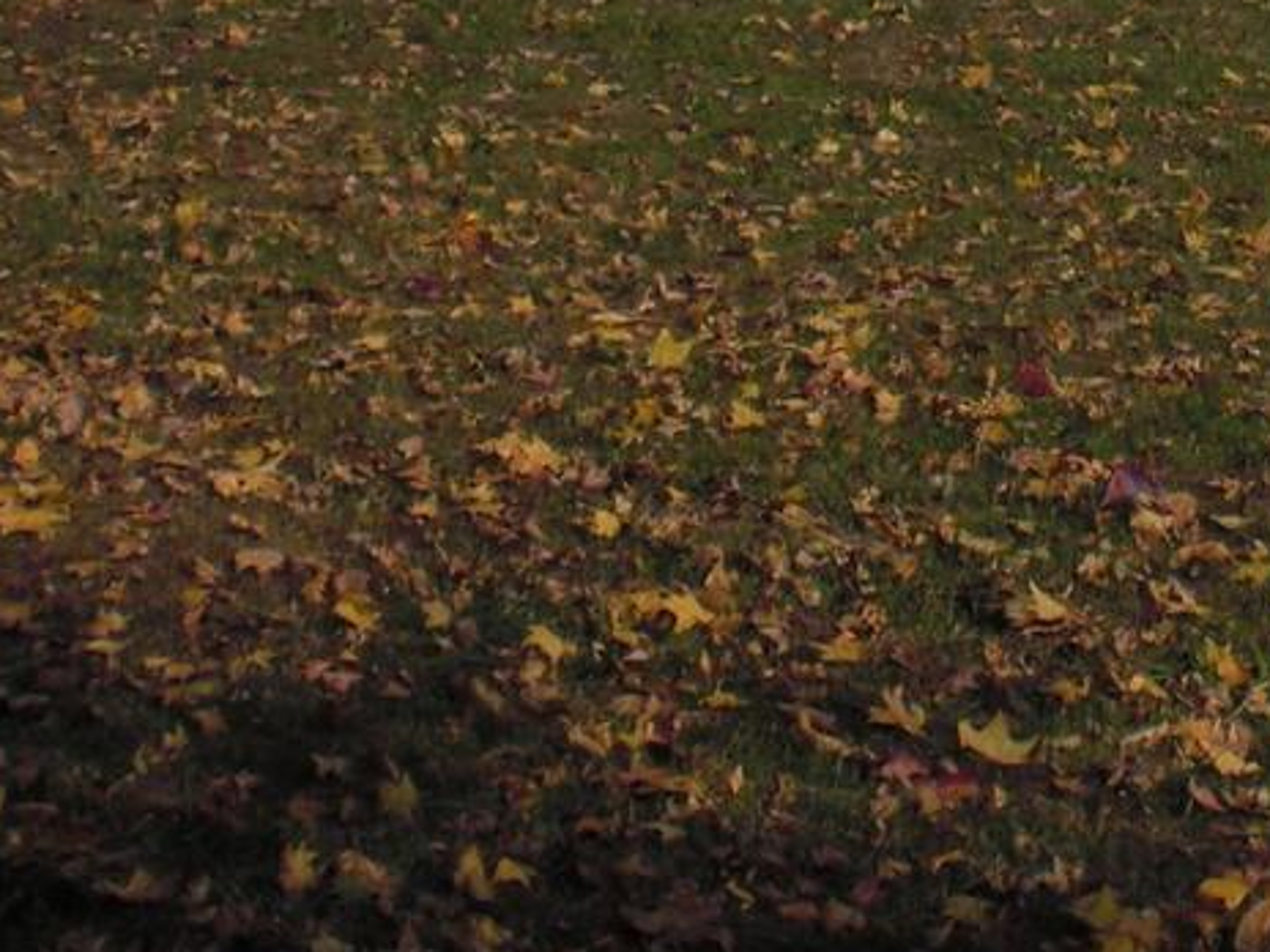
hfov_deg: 16.0
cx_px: 1527
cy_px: -142
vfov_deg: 12.3
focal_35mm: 118
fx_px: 4329
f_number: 5.6
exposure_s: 1/1250
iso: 64
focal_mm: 6.3
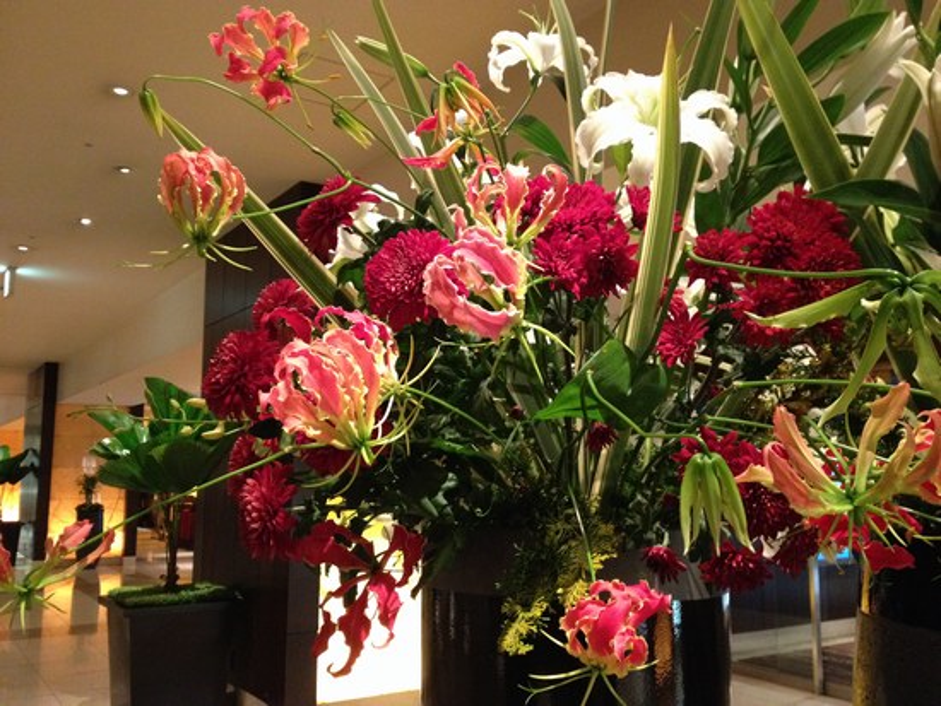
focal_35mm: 35
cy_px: 353
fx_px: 952
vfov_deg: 40.7
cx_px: 470
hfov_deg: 52.6
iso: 400
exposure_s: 1/20
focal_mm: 4.28
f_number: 2.4
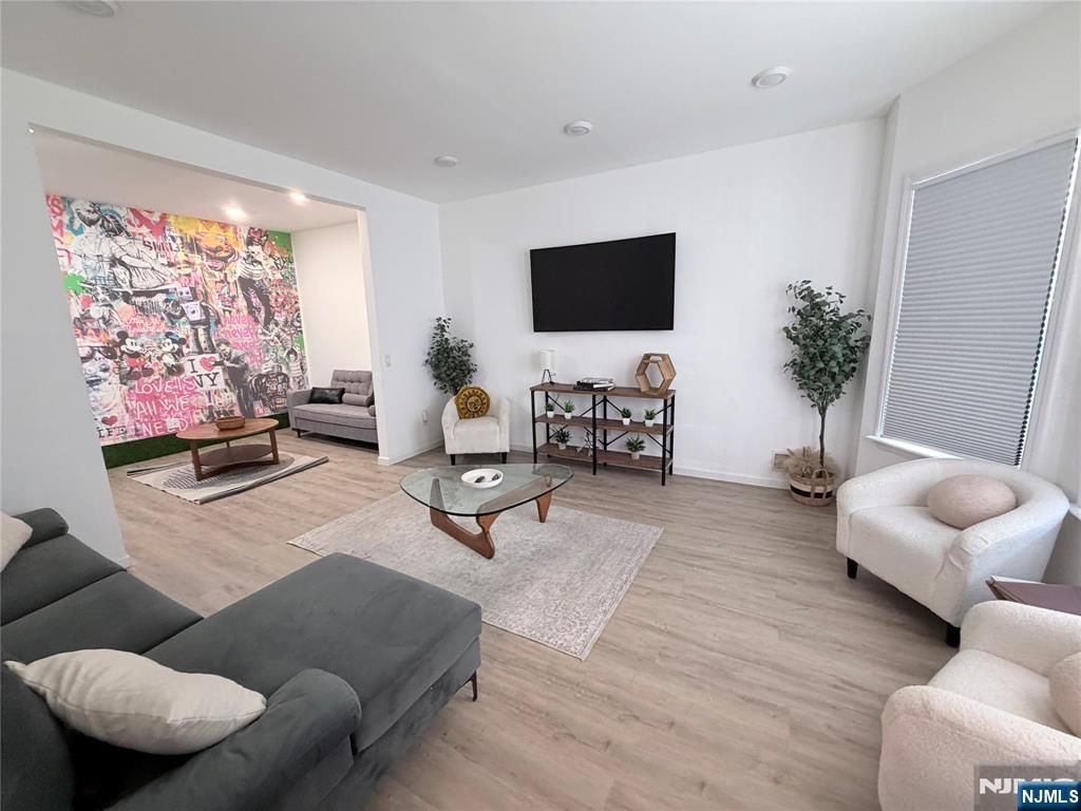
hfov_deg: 102.1
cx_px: 540
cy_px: 406
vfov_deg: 85.7
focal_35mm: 14
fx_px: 437
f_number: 2.2
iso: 320
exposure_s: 1/60
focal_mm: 2.22
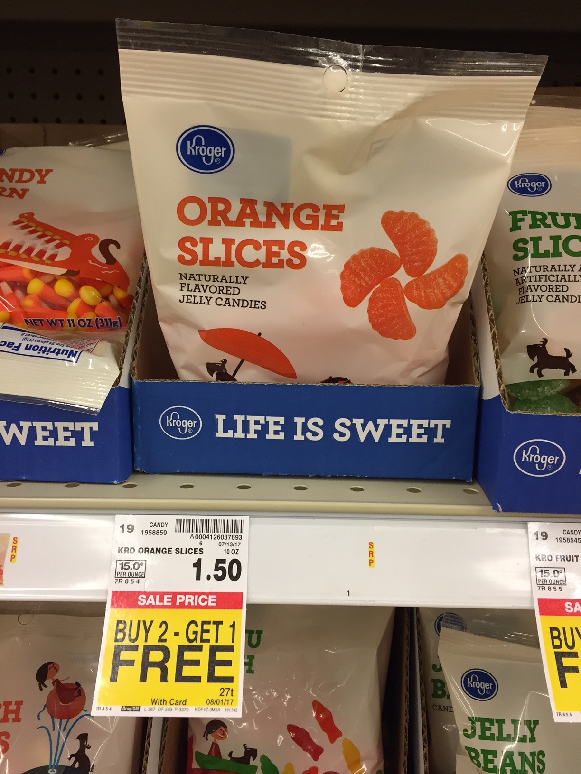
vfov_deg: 61.7
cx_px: 290
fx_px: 649
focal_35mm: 29
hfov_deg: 48.2
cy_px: 387
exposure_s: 1/30
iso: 64
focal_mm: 4.15
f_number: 2.2
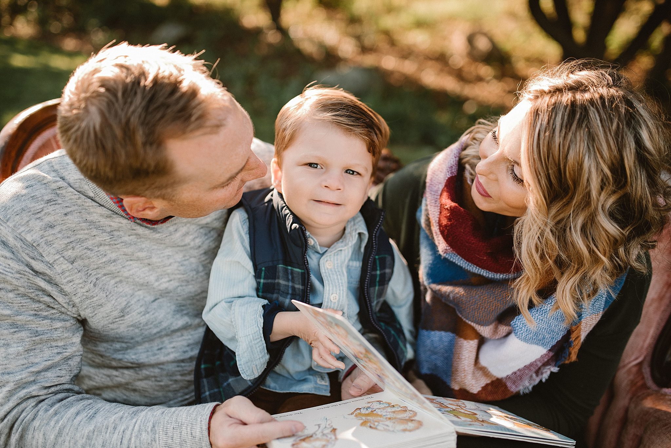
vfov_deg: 37.9
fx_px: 653
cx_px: 336
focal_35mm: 35
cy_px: 224
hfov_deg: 54.4
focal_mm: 35
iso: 160
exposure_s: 1/800
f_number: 1.8
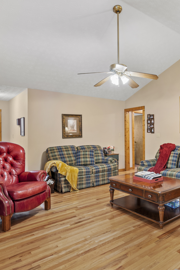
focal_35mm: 26
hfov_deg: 47.2
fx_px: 195
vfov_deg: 69.4
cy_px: 137
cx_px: 141
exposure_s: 6
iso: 200
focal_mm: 17
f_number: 7.1
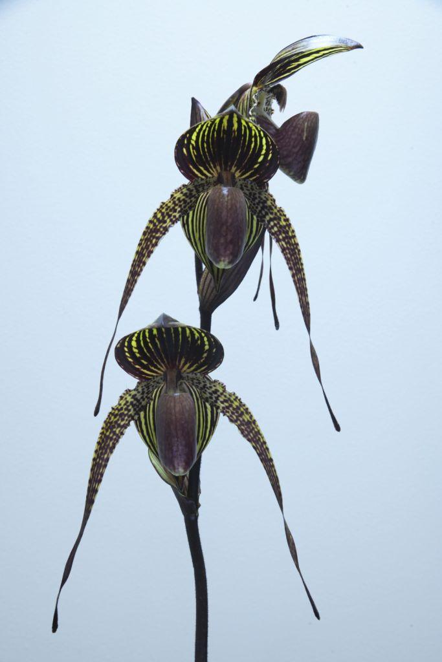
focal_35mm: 66
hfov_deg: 20.6
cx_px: 221
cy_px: 331
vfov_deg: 30.5
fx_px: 1215
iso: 1600
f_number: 16
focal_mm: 66
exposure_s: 1/10
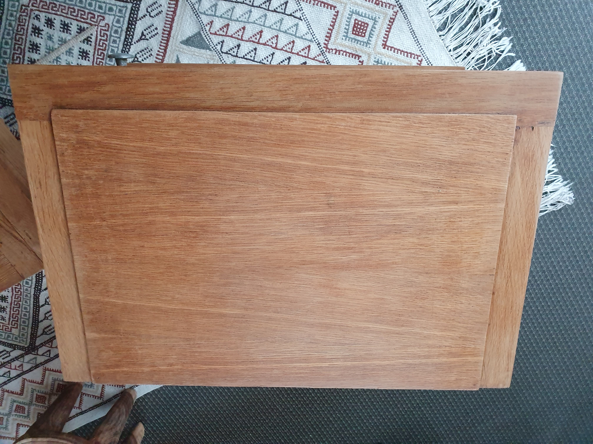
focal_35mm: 26
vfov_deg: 53.1
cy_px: 222
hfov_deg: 67.3
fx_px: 445
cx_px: 296
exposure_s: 1/50
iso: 500
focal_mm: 4.32
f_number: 2.4
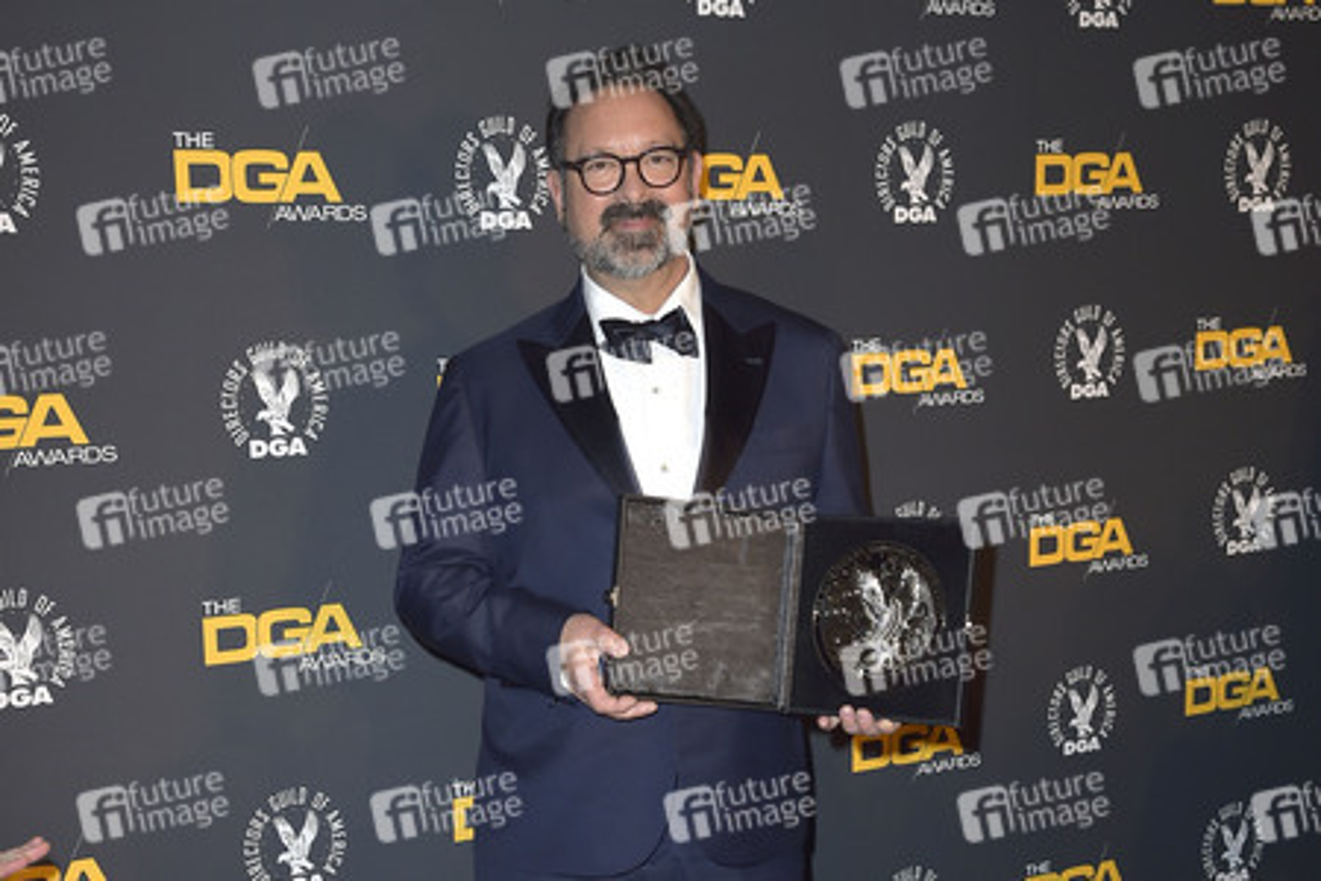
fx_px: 1688
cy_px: 440
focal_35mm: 46
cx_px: 660
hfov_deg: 42.7
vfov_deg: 29.2
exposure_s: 1/250
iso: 500
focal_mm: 46
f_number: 6.3
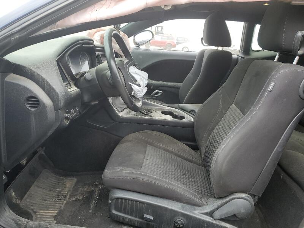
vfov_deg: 53.1
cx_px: 152
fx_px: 228
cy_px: 114
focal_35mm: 26
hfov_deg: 67.3
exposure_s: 1/120
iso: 85
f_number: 1.5
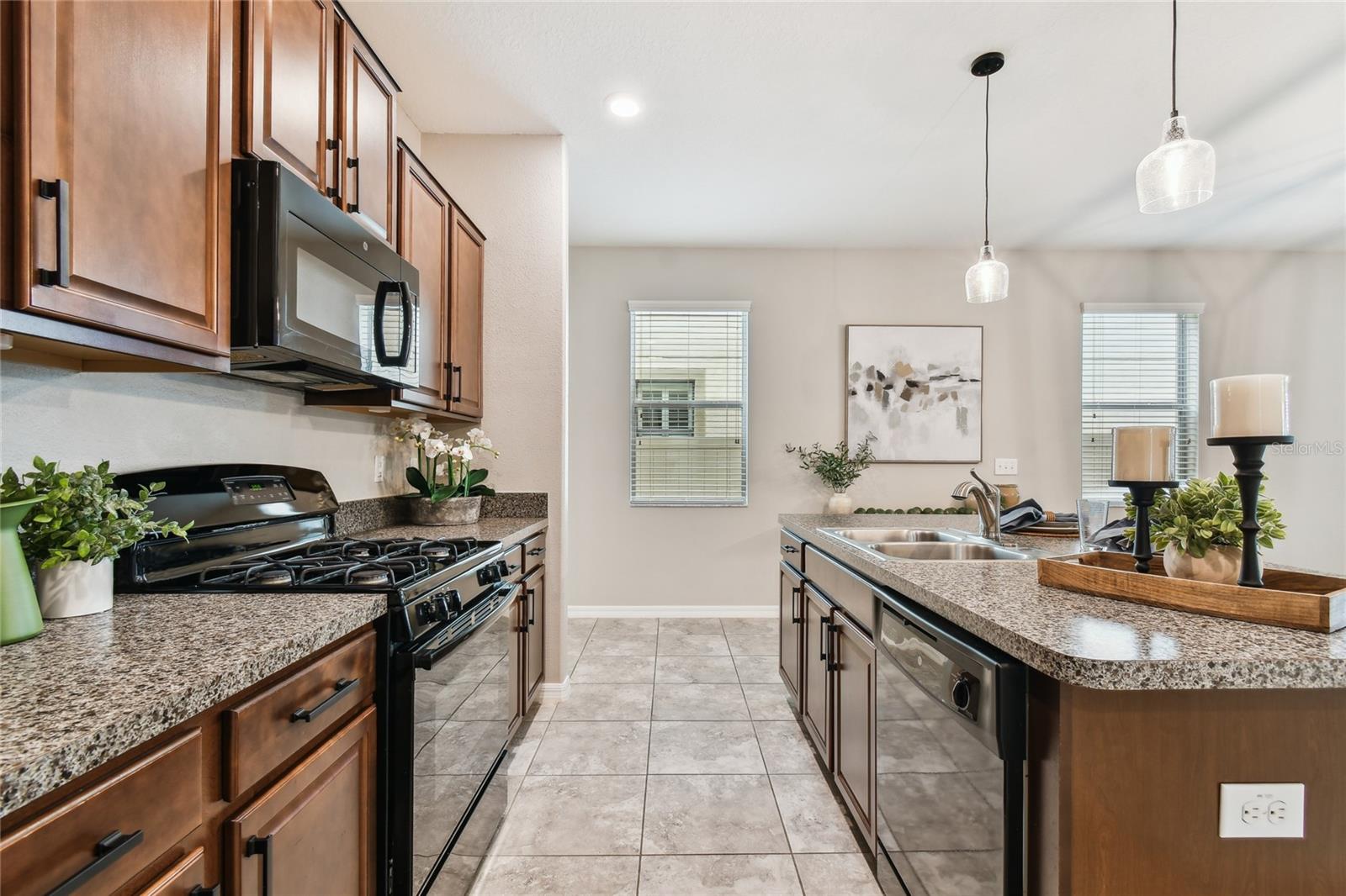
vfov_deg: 77.3
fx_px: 561
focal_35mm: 15
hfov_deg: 100.4
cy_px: 448
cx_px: 673
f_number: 7.1
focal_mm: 10
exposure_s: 1/2
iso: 100
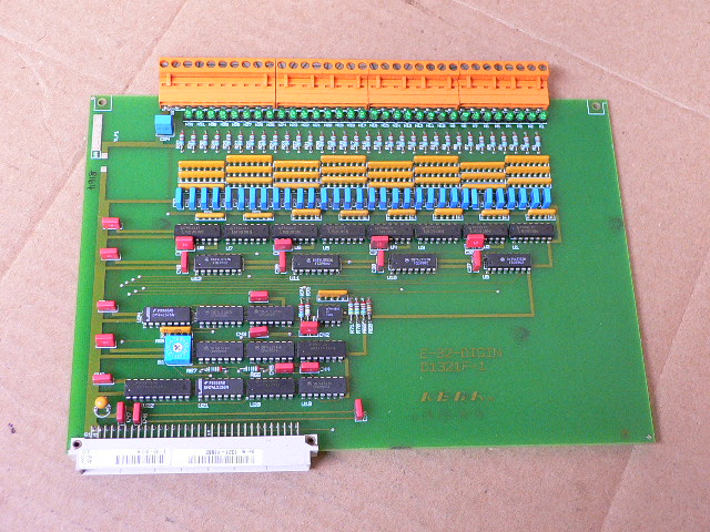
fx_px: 1046
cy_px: 266
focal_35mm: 51
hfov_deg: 37.5
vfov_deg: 28.6
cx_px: 355
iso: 200
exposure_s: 1/8
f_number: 2.8
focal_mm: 6.7
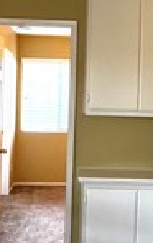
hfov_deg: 20.4
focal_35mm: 64
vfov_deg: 31.9
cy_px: 100
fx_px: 425
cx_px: 89
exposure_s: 1/60
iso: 500
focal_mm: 2.22
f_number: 2.2
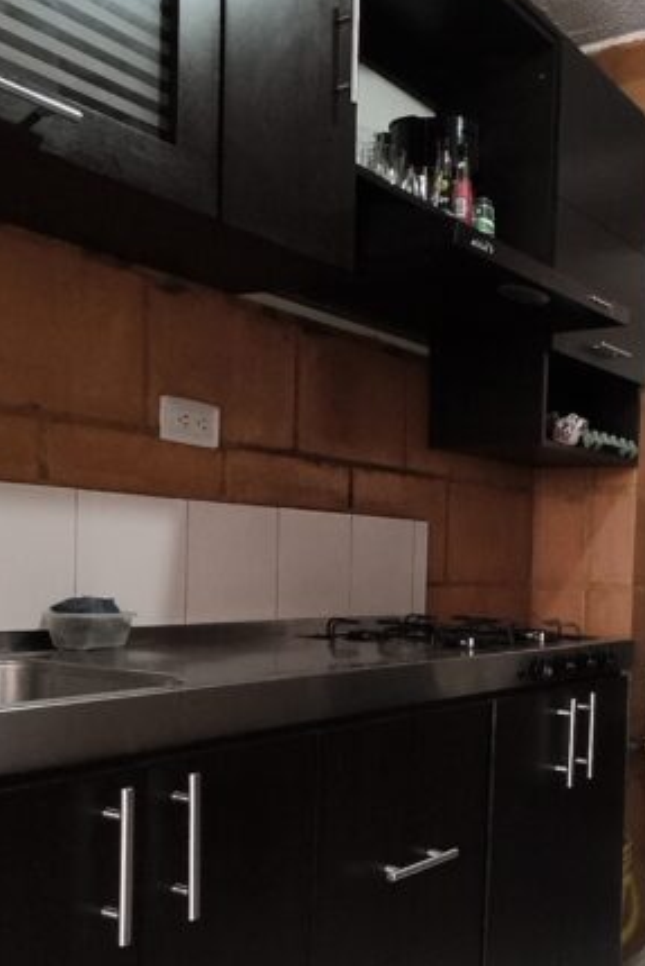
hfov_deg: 42.2
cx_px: 551
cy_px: 618
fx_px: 779
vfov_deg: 62.5
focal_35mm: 29
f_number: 2.2
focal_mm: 1.65
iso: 320
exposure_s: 1/60
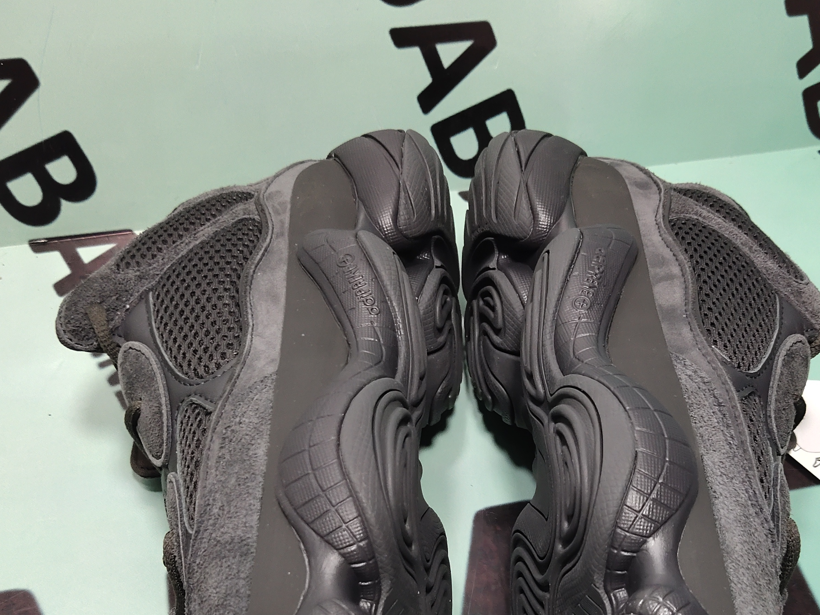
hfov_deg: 37.4
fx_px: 1208
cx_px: 484
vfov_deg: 28.1
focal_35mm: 51
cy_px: 465
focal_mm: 4.35
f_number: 1.79
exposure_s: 1/100
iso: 141
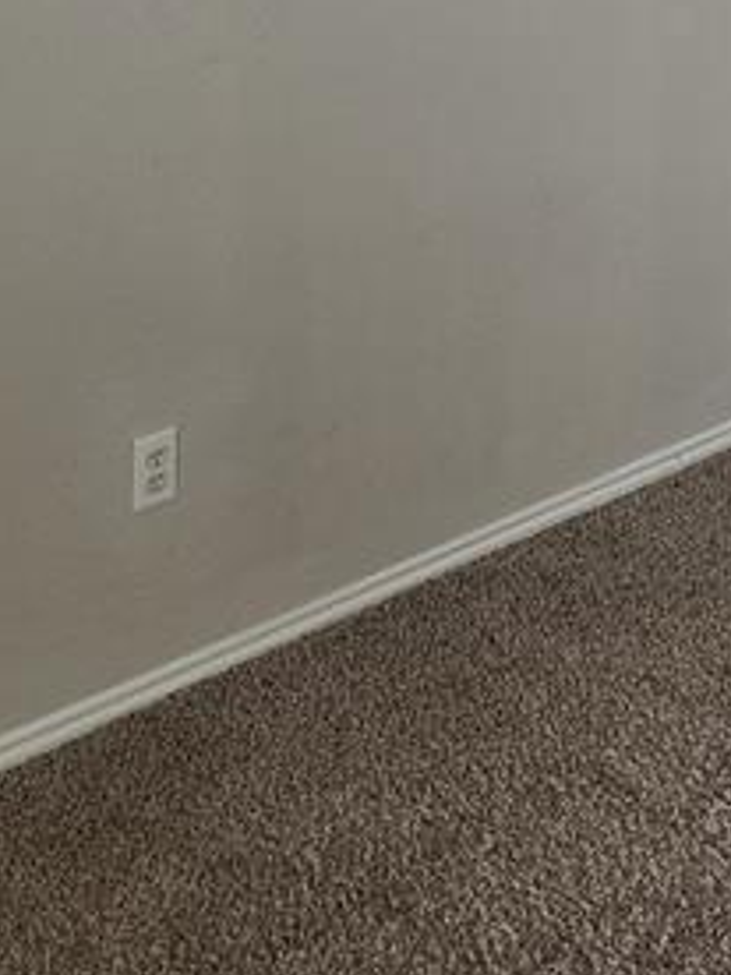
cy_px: -247
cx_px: 869
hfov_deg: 21.4
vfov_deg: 26.3
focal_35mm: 64
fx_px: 1802
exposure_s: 1/120
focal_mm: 6.4
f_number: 1.8
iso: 200
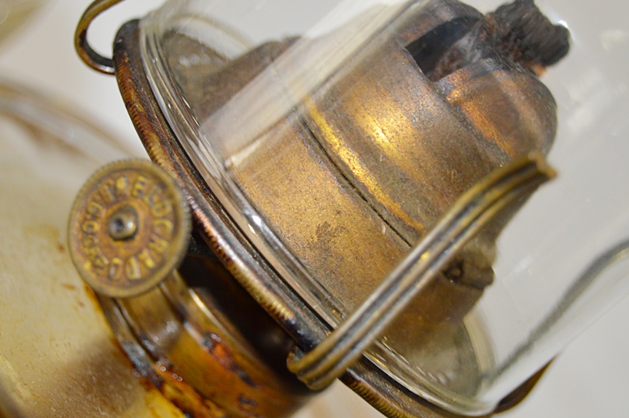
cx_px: 275
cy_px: 210
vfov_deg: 14.3
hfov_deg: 21.3
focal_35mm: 96
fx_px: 1669
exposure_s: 1/60
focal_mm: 55
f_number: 5.6
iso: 640
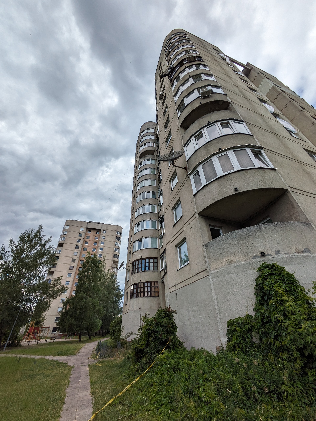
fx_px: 170
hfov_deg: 85.7
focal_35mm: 14
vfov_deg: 102.1
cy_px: 210
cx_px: 158
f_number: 2.2
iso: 50
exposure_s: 1/1527
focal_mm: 1.83
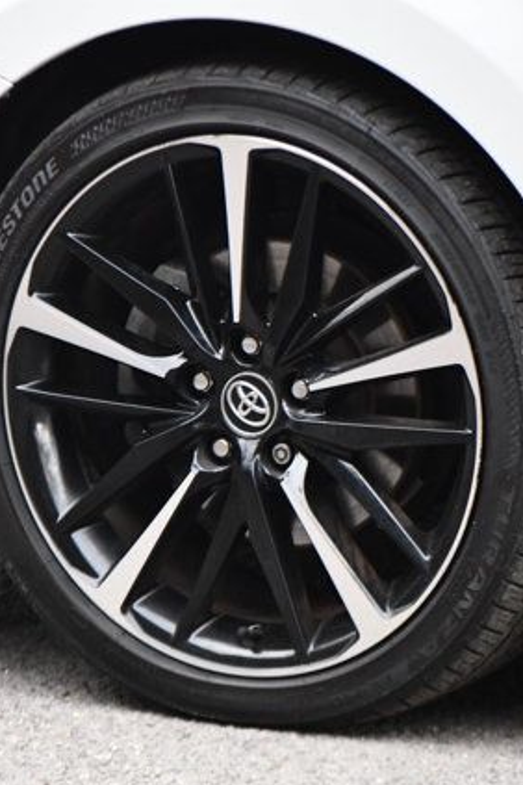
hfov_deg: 5.4
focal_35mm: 254
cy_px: 394
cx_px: 289
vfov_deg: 8.1
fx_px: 5535
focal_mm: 112
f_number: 4.8
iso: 3200
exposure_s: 1/125
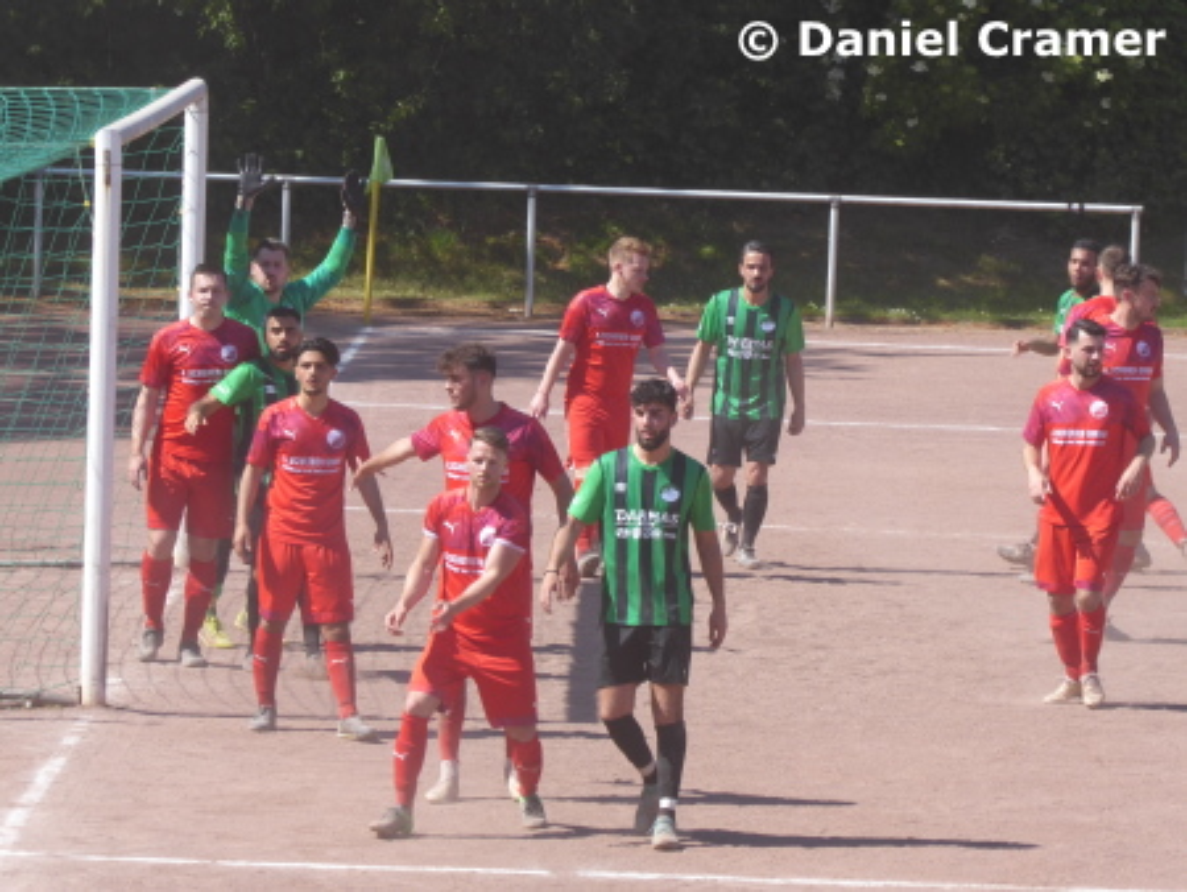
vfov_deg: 5.0
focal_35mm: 300
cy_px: 446
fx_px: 10293
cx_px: 594
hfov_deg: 6.6
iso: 80
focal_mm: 53.8
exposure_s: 1/200
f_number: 5.8
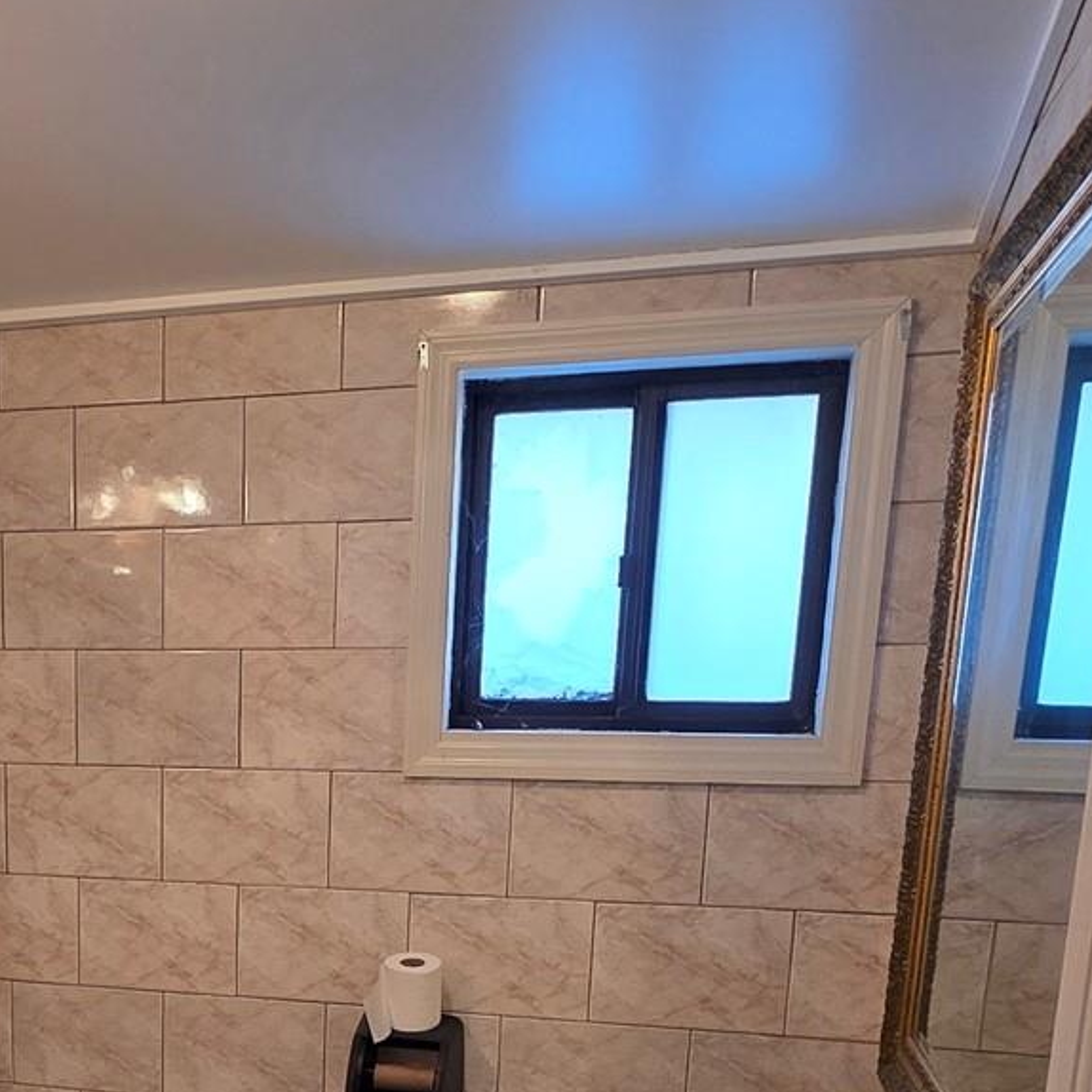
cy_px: 1014
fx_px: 1463
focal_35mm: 41
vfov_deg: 37.8
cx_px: 135
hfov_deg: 38.5
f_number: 1.9
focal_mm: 2.2
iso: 200
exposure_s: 1/120
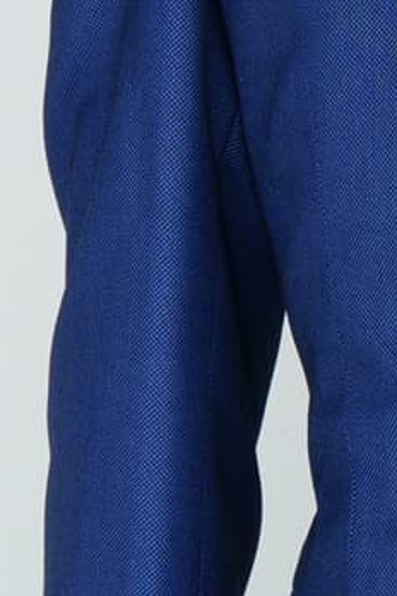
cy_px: 118
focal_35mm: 233
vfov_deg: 8.8
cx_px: 719
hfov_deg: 5.8
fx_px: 3854
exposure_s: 1/100
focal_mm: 30
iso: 100
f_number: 11
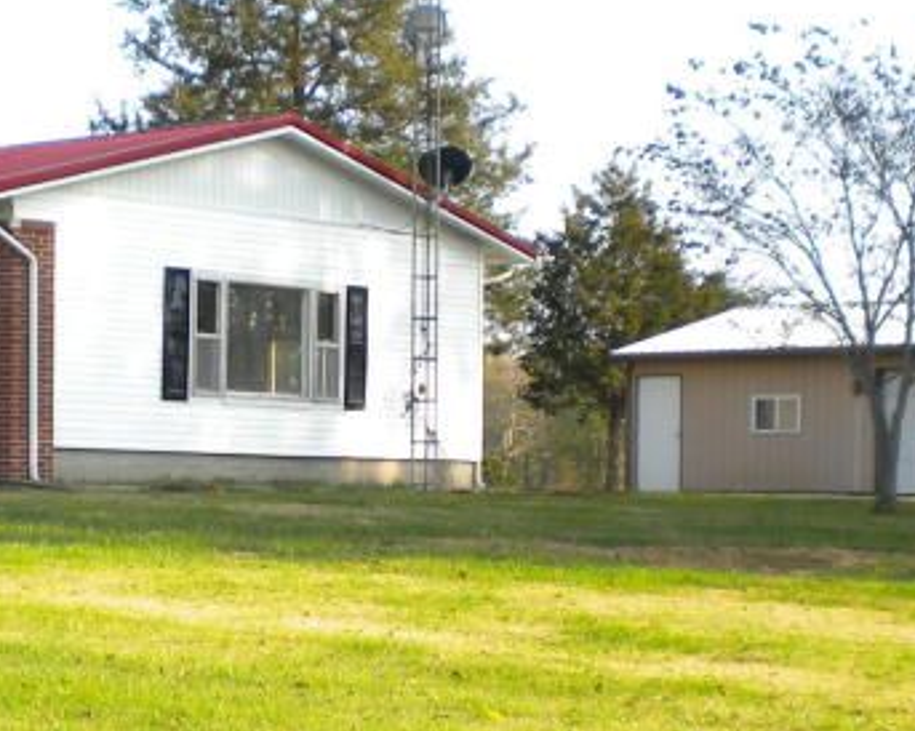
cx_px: 107
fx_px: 2761
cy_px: 568
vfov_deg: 15.0
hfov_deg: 18.5
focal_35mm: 102
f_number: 4.6
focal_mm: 6.3
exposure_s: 1/156
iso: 80
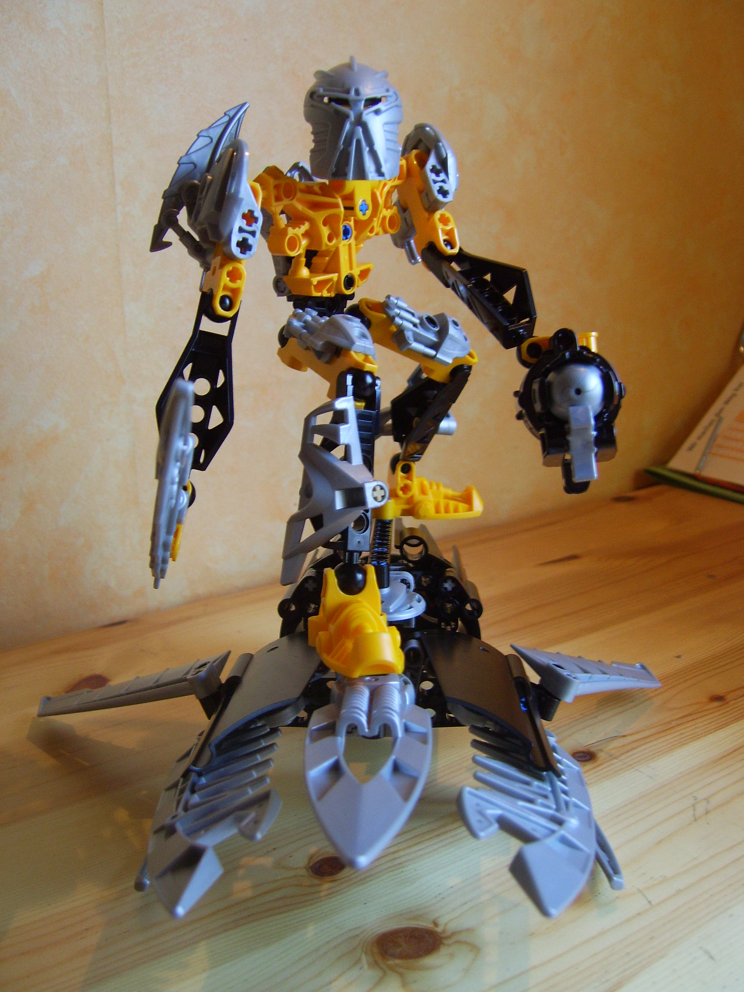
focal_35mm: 38
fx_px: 1089
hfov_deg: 37.7
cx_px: 372
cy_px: 496
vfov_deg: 49.0
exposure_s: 1/30
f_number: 2.8
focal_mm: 7.8
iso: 92
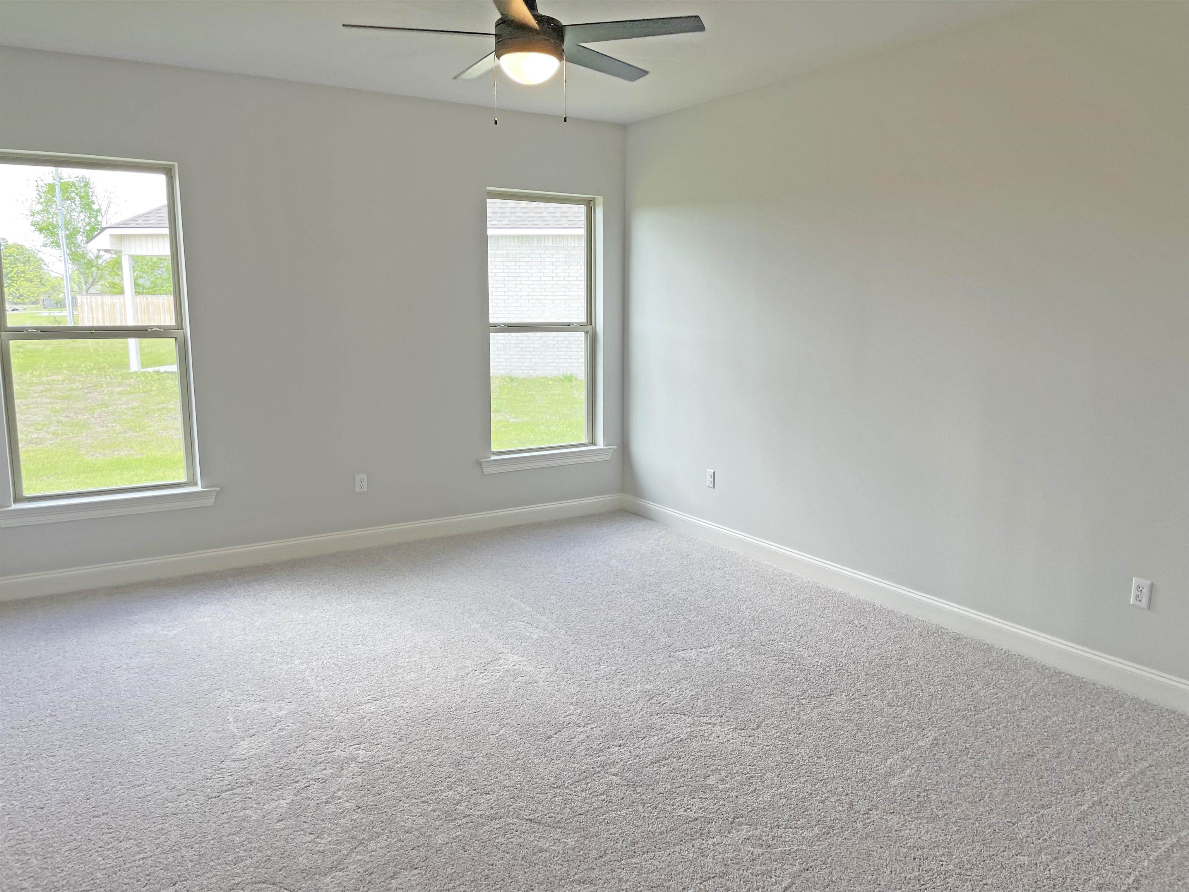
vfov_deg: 53.1
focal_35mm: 26
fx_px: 893
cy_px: 446
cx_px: 594
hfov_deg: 67.3
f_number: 1.6
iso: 40
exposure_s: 1/120
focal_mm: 4.2
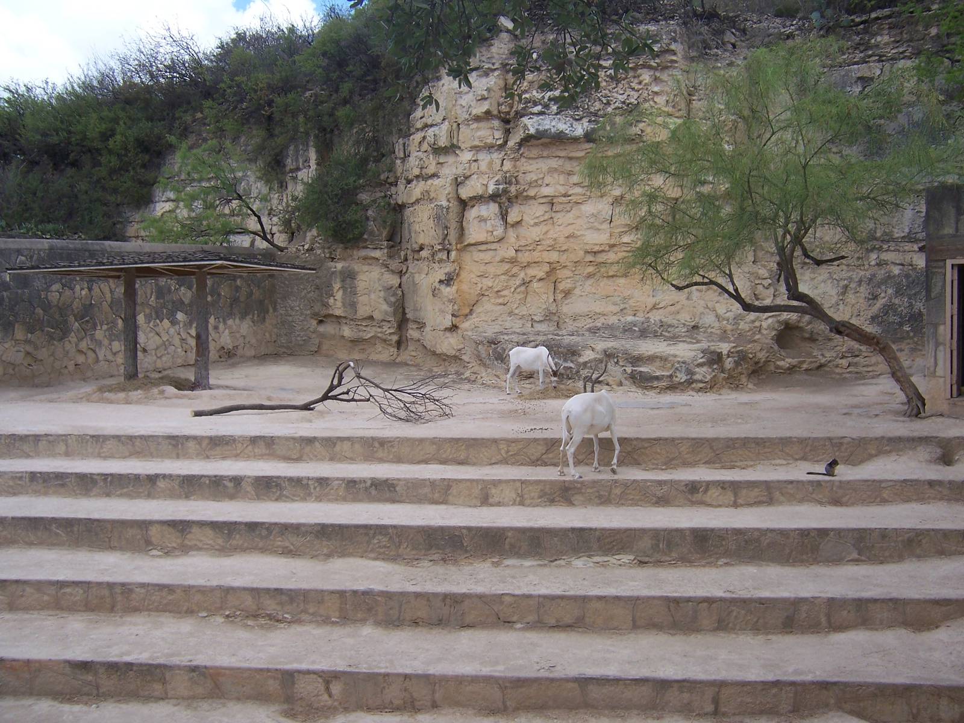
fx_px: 919
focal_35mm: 33
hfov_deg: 55.4
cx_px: 482
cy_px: 362
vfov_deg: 42.9
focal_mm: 5.5
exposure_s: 1/750
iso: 80
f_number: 3.4
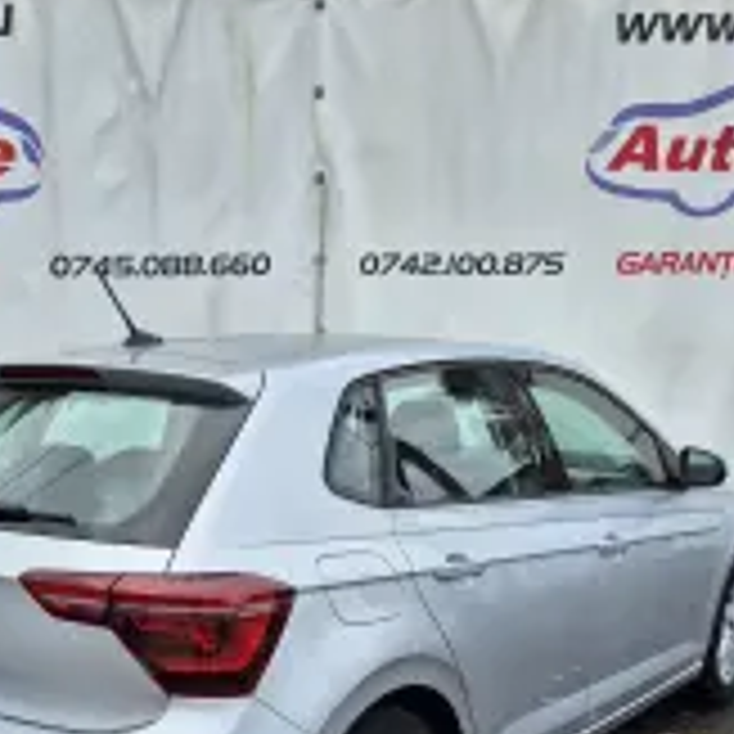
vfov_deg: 36.4
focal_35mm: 45
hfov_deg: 37.3
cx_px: 275
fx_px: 1080
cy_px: 581
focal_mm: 5.4
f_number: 1.8
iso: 25
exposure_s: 1/367
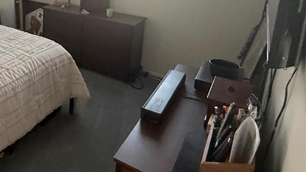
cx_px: 15
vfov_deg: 31.4
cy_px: 4
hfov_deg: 48.8
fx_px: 284
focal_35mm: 35
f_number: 2.2
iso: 500
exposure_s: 1/60
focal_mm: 2.22
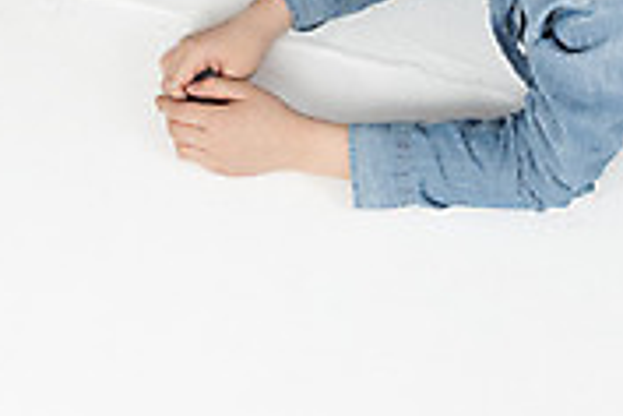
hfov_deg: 11.5
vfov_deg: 7.7
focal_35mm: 176
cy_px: -130
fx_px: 3046
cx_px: -40
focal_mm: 52
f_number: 18
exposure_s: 1/125
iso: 100
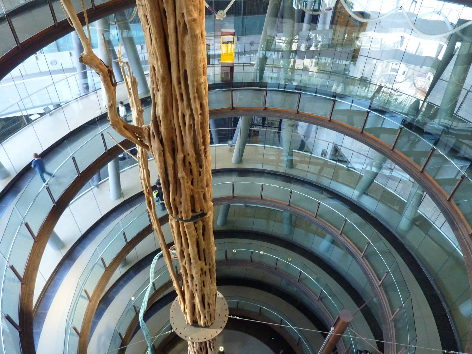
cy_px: 177
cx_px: 236
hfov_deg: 69.4
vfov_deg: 54.9
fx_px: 341
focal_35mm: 25
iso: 400
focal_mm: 4.1
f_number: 3.3
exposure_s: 1/30
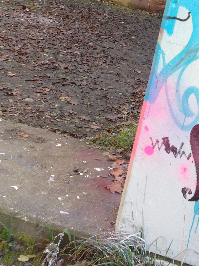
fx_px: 521
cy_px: 41
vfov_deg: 27.8
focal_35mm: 68
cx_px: 175
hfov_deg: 21.2
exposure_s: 1/40
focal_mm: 4.28
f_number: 2.4
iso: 50
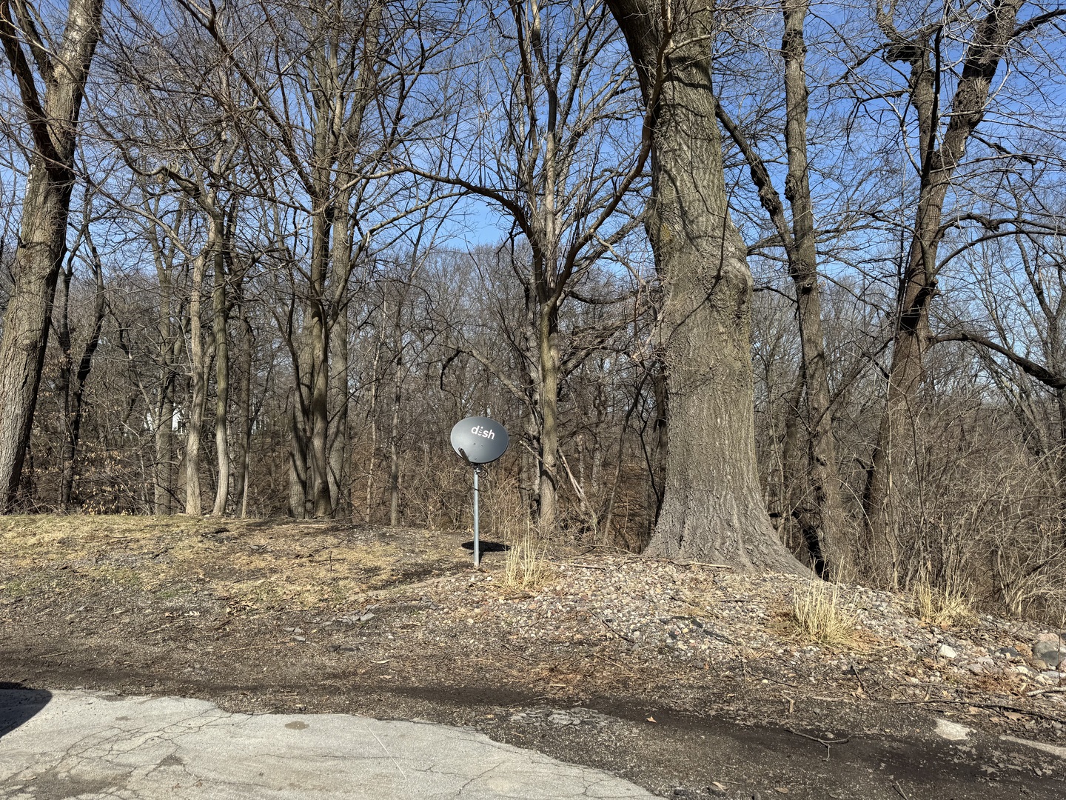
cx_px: 533
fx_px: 739
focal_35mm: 24
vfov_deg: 56.8
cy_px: 400
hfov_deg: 71.6
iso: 80
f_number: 1.78
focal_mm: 6.76
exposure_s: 1/3597
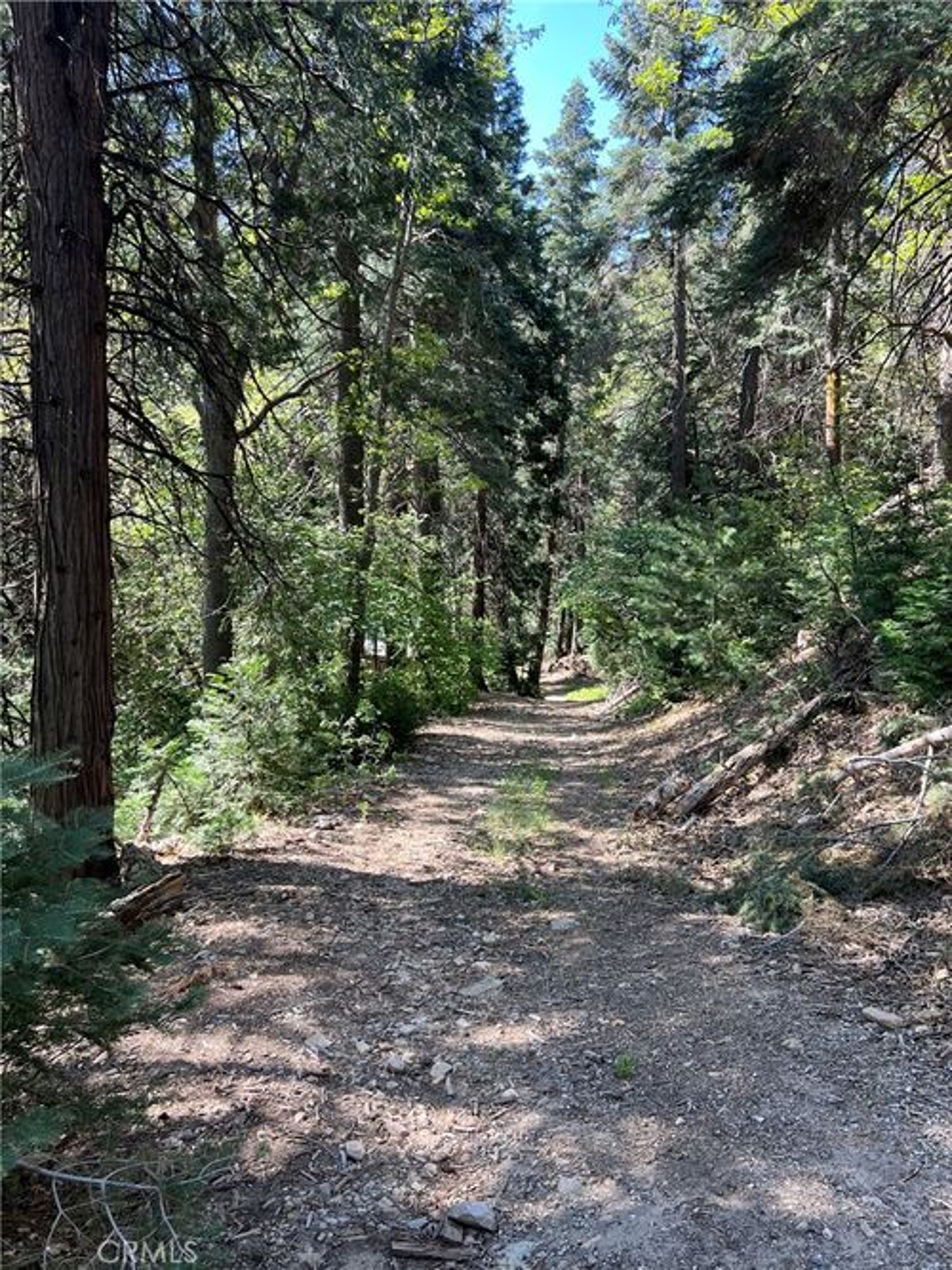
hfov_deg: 53.0
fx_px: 954
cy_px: 635
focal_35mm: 26
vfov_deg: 67.3
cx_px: 476
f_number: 1.5
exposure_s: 1/307
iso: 50
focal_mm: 5.7
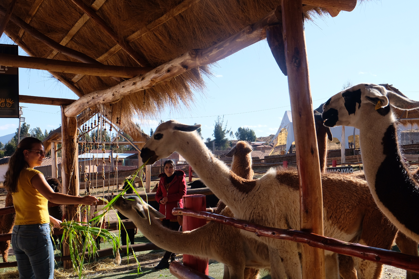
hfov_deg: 45.4
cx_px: 210
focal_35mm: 43
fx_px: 500
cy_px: 140
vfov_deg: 31.2
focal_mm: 28.9
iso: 400
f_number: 8
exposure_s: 1/300
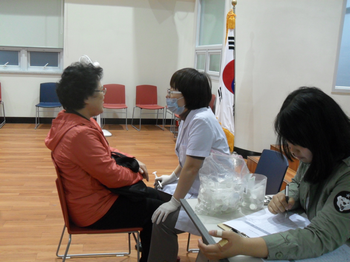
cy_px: 131
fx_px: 354
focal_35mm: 35
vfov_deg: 40.7
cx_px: 175
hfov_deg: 52.6
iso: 200
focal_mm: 6.2
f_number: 2.8
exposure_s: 1/30
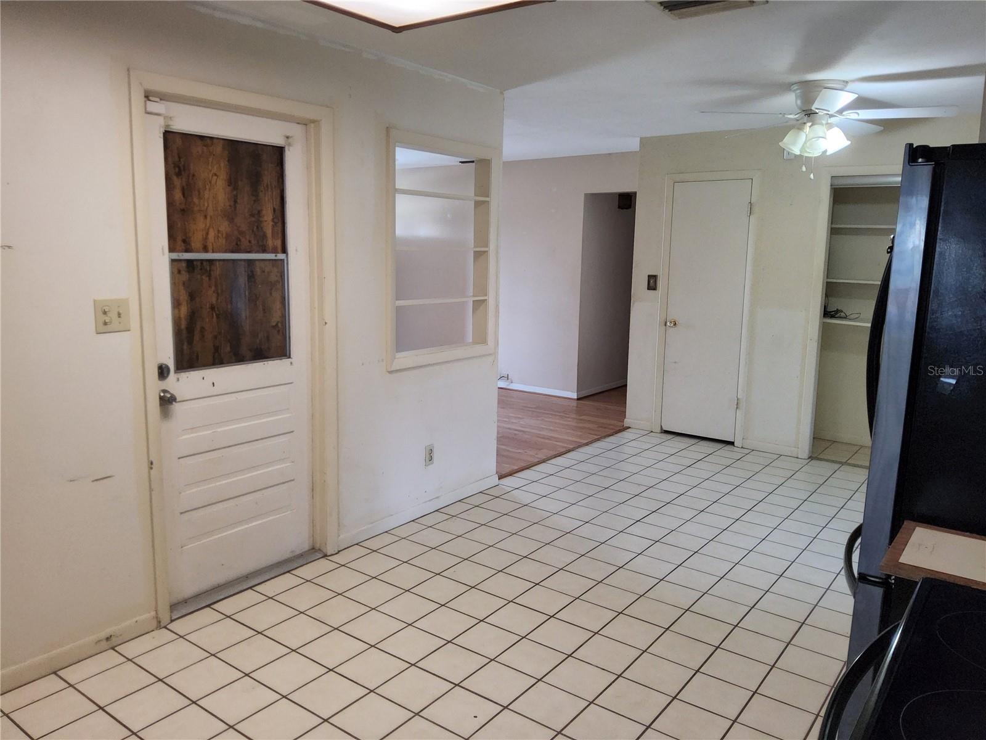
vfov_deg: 54.9
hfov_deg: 69.4
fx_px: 712
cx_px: 493
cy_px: 370
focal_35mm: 25
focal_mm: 3.08
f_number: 2
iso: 640
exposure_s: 1/120
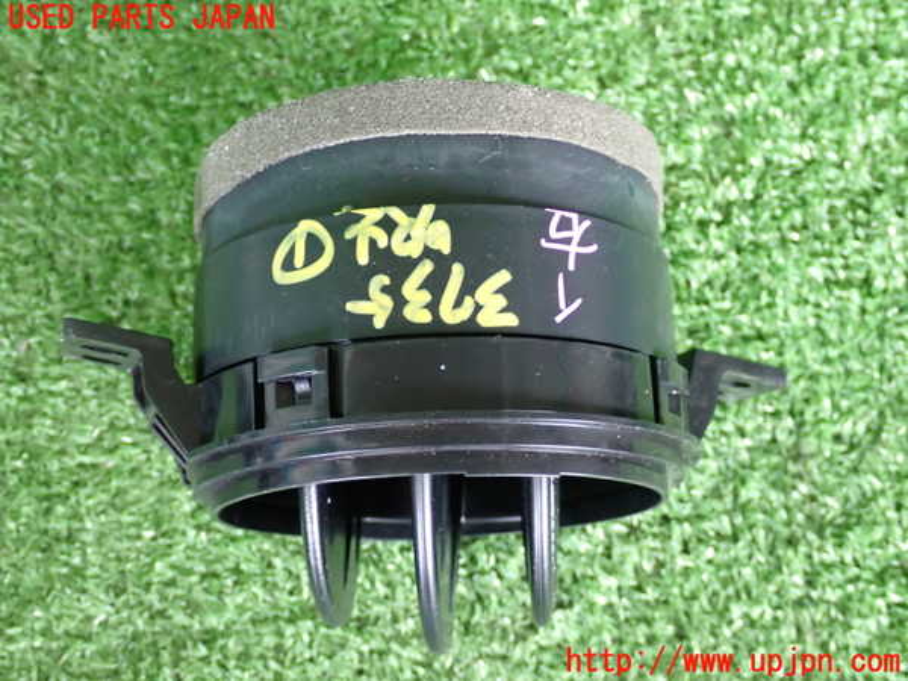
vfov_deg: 27.0
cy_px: 340
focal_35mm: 54
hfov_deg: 35.5
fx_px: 1416
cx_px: 454
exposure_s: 1/30
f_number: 3.3
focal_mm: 9.65
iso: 800
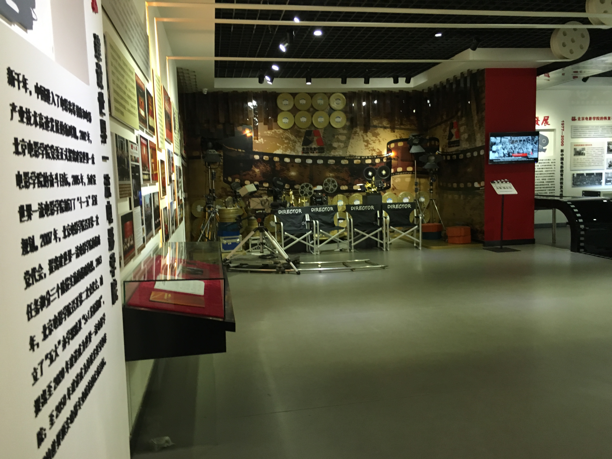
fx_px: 513
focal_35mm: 29
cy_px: 230
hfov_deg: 61.7
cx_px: 306
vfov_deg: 48.2
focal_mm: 4.15
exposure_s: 1/33
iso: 160
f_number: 2.2
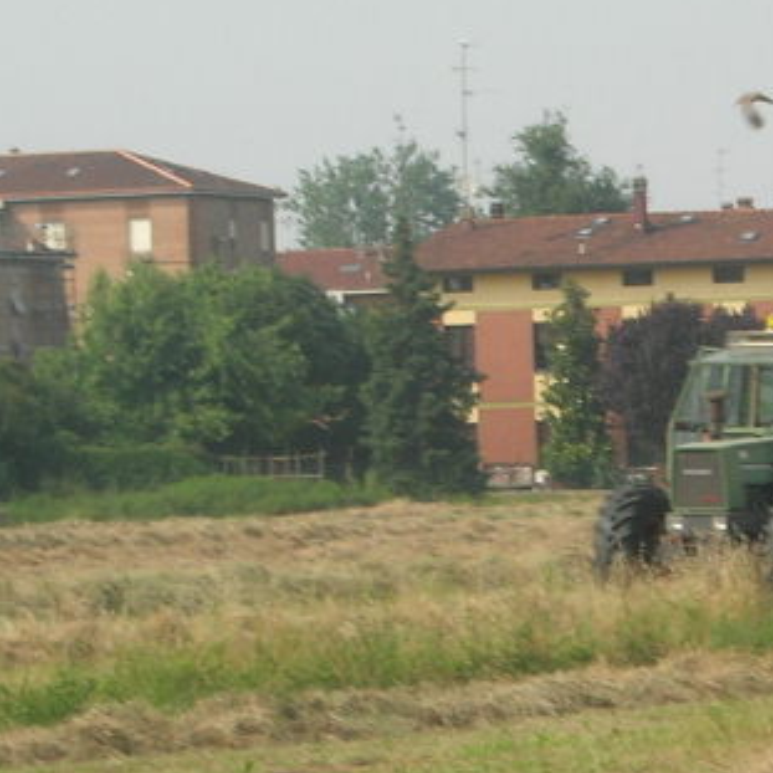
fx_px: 8312
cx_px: 830
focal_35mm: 329
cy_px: 522
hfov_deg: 5.3
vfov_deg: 5.3
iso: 64
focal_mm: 23.4
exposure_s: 1/133
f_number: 8.2
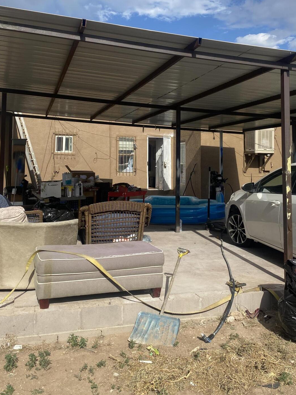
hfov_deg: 38.7
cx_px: 158
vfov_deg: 49.3
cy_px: 134
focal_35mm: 37
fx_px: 422
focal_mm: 4.25
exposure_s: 1/2625
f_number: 1.8
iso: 32
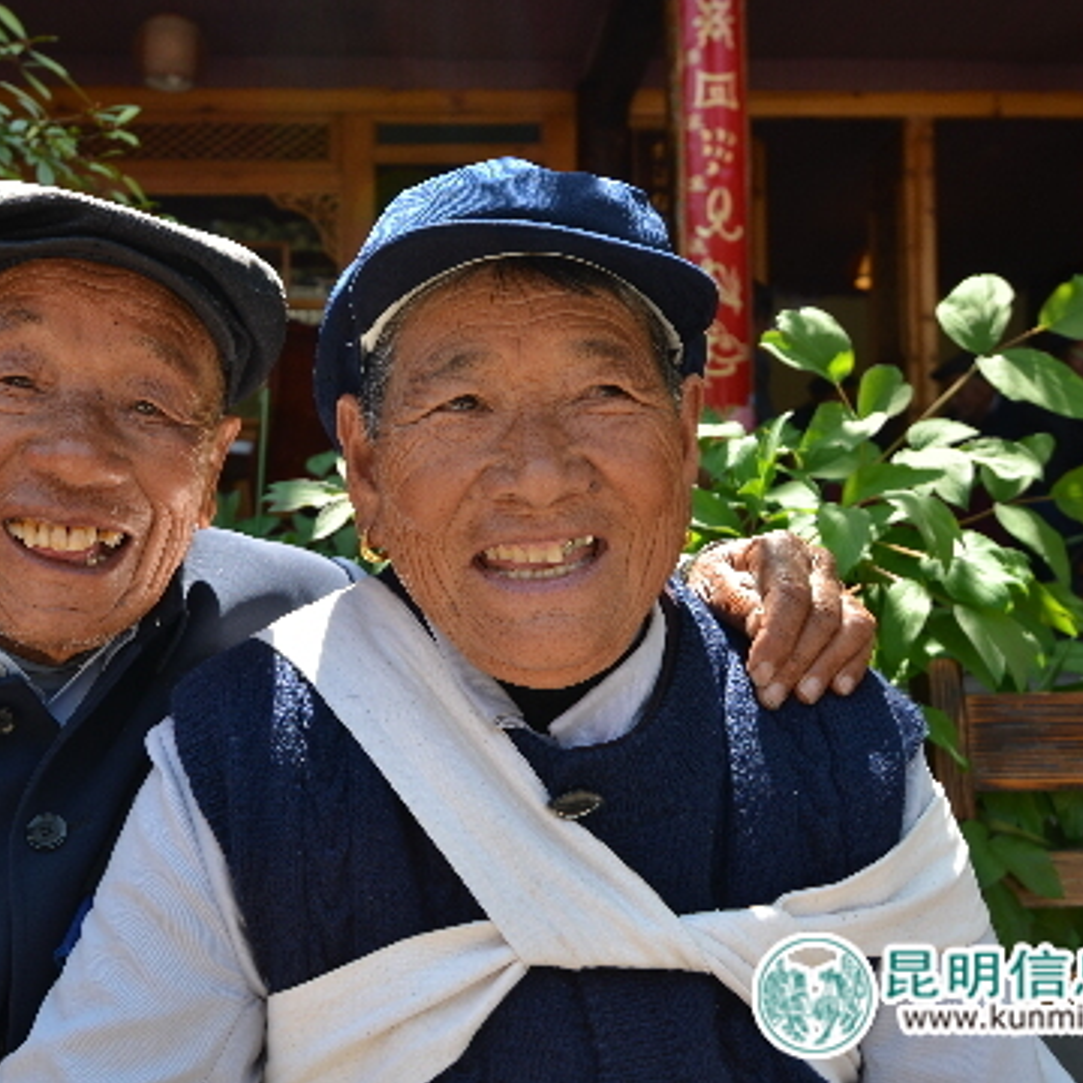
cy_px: 542
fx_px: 1239
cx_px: 406
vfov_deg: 47.2
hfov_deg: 46.8
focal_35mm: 35
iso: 100
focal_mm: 18
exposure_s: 1/250
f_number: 4
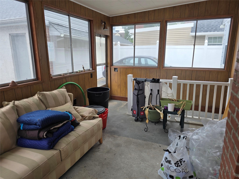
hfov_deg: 73.9
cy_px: 90
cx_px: 120
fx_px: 159
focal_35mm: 23
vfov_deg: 58.9
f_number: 1.7
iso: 16
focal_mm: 6.3
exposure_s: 1/120
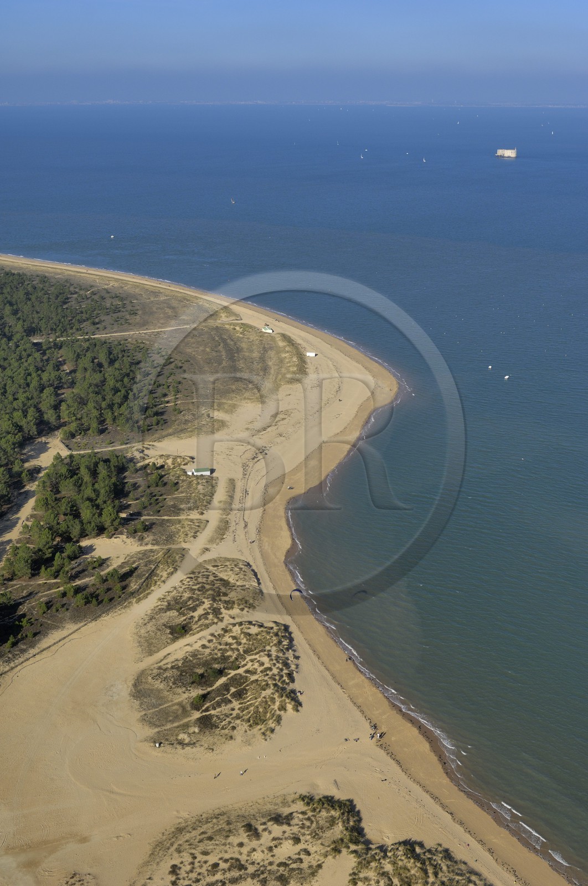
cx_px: 294
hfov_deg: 31.8
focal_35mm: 42
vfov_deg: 46.5
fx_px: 1032
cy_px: 443
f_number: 5
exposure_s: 1/750
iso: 100
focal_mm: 28
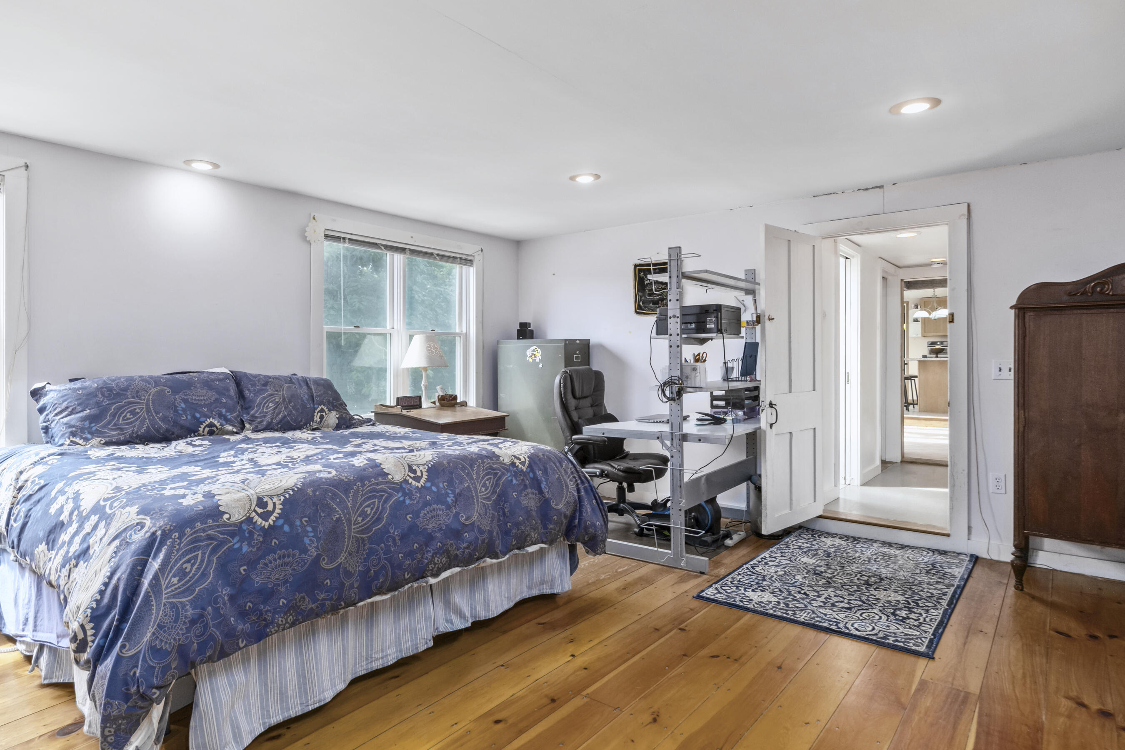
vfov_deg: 61.9
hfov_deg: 83.8
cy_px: 362
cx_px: 518
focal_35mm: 20
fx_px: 625
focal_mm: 12
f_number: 8
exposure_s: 1/20
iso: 640
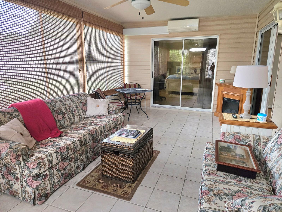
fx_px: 187
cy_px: 106
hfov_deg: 73.9
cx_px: 141
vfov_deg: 58.9
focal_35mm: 23
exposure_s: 1/120
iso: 640
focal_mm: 5.4
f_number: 1.8
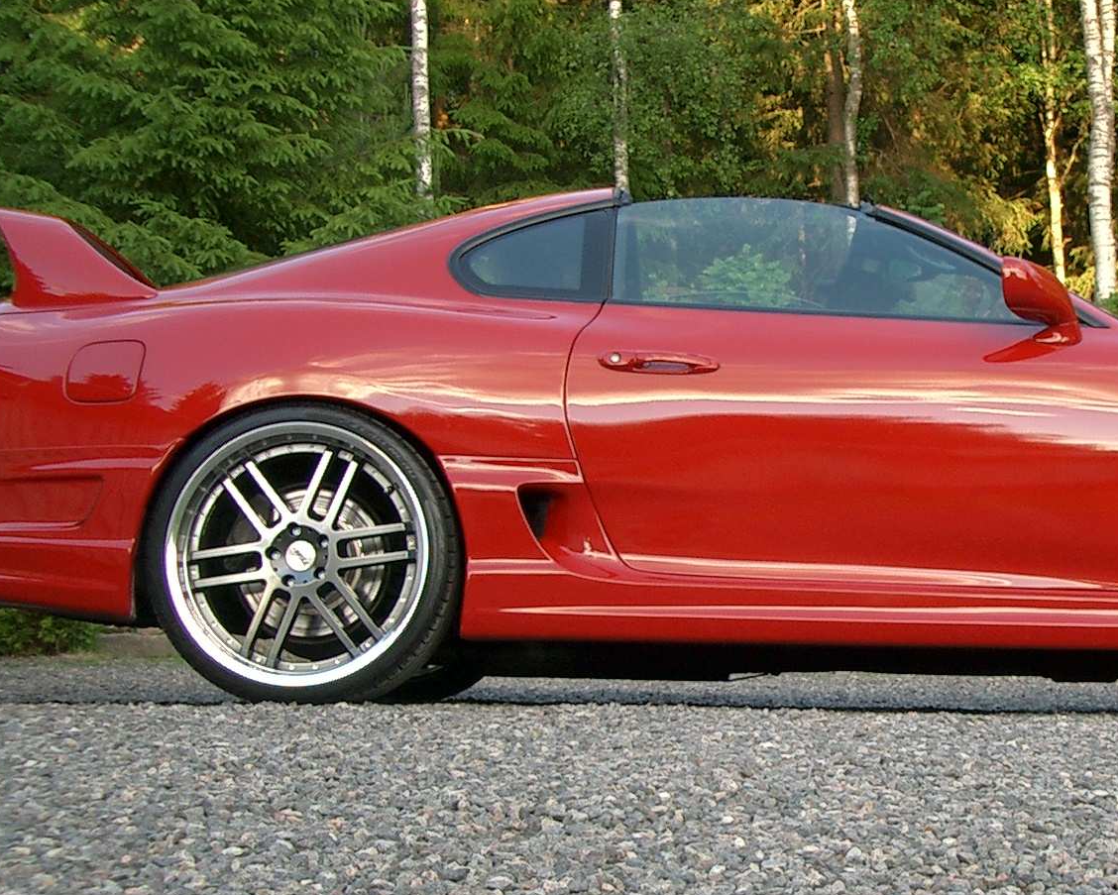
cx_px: 861
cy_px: 568
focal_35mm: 62
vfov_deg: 24.5
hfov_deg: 29.9
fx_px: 2052
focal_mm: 5.8
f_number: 2.6
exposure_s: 1/80
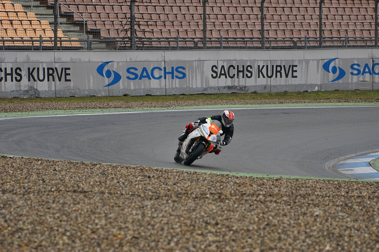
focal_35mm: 240
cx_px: 190
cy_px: 126
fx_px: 2526
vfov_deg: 5.7
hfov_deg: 8.6
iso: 400
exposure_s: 1/800
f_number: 5.6
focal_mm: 160
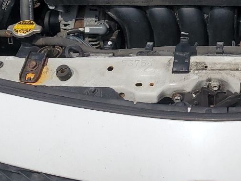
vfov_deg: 16.9
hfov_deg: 22.7
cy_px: -42
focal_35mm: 83
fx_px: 578
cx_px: 237
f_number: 1.5
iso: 50
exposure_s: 1/5000
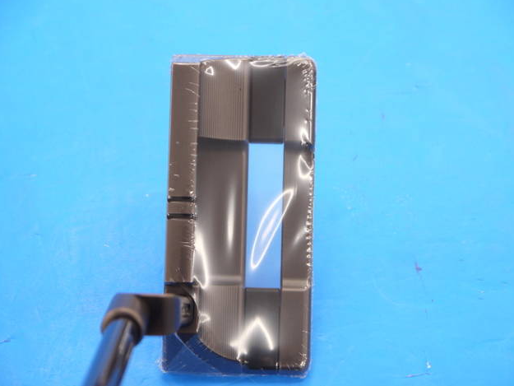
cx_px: 261
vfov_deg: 17.2
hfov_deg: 22.8
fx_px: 1277
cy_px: 194
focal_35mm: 86
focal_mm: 42
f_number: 5.6
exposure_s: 1/80
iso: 640
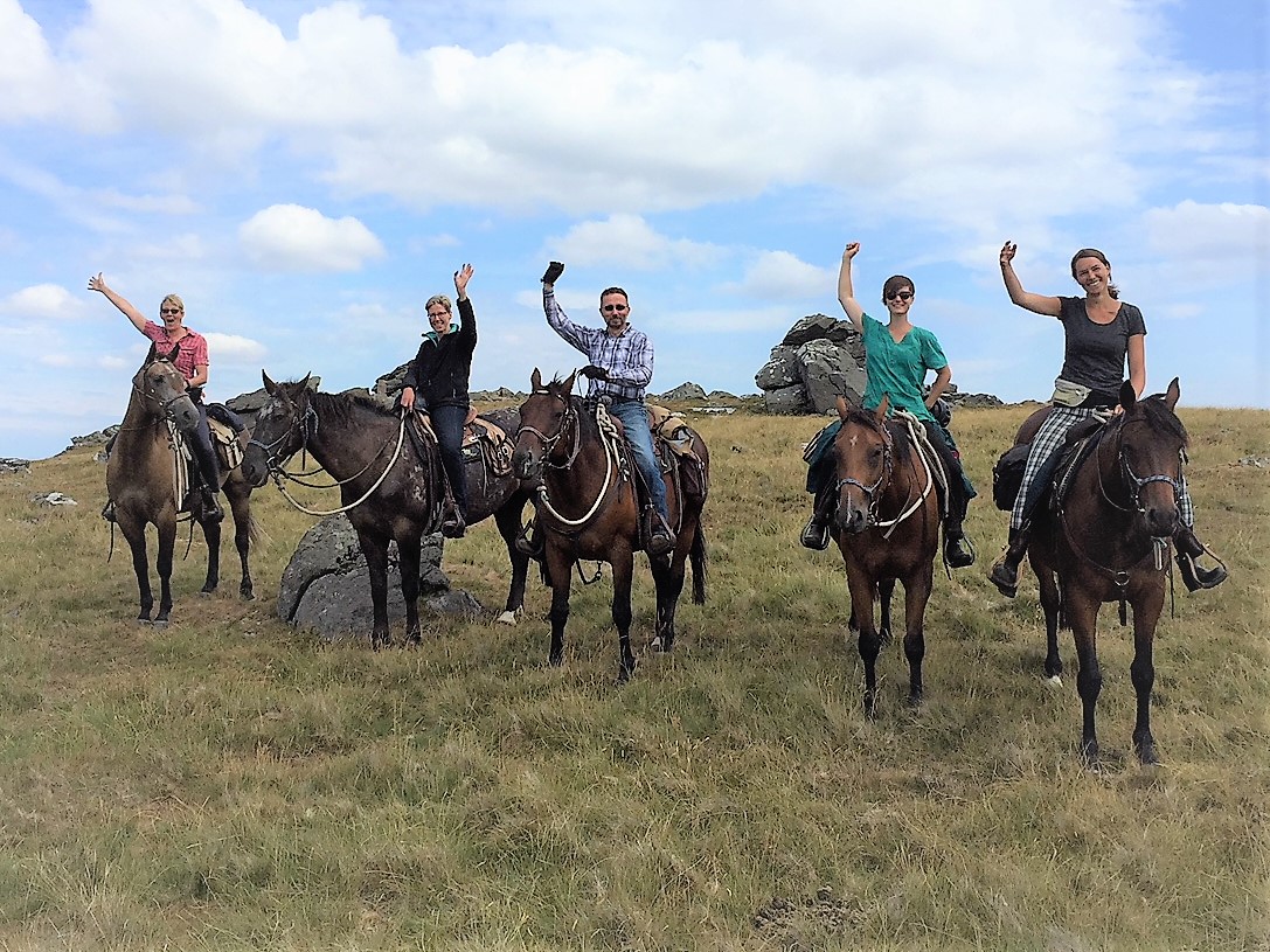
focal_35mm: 29
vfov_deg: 48.2
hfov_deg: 61.7
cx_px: 635
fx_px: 1064
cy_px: 476
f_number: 2.2
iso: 32
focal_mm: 4.15
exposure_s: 1/3049
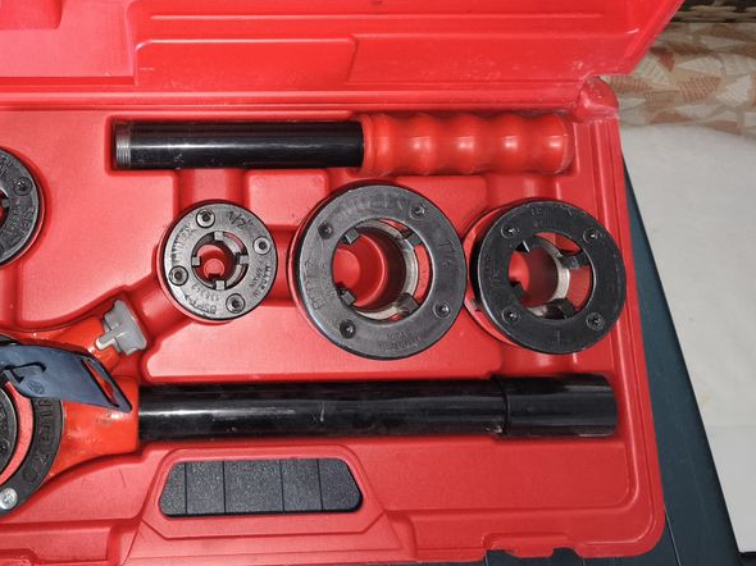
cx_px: 209
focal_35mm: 39
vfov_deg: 35.3
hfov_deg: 46.5
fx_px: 851
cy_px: 93
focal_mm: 5.35
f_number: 1.7
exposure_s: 1/33.3
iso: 1250
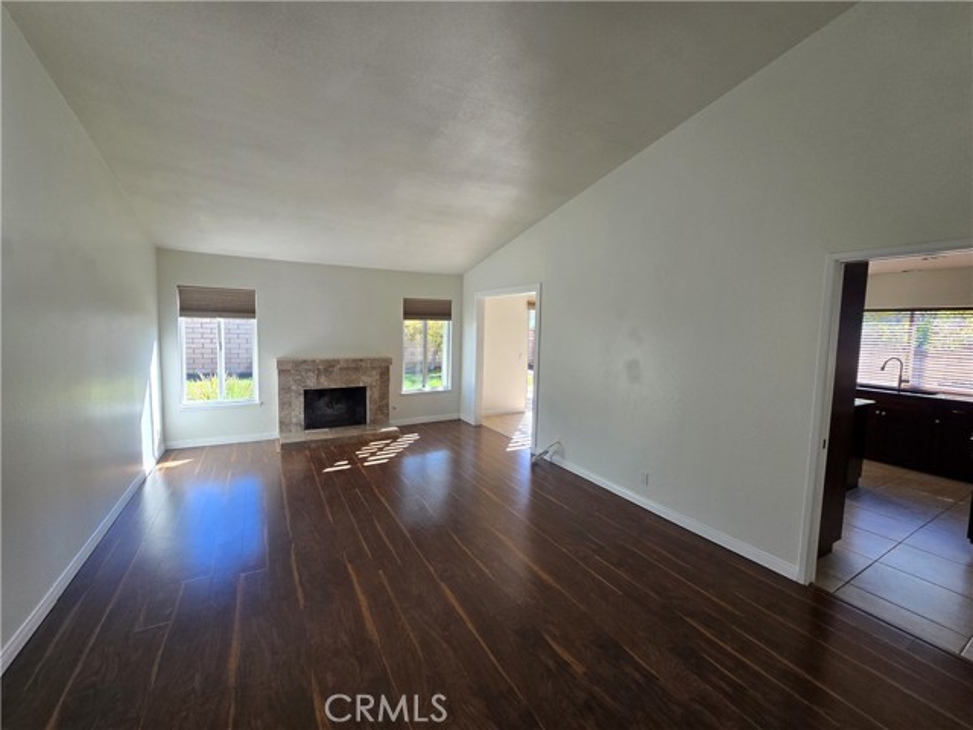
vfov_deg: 89.9
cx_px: 486
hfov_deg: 106.2
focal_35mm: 13
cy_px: 365
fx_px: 365
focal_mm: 2.2
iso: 50
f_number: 2.2
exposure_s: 1/123
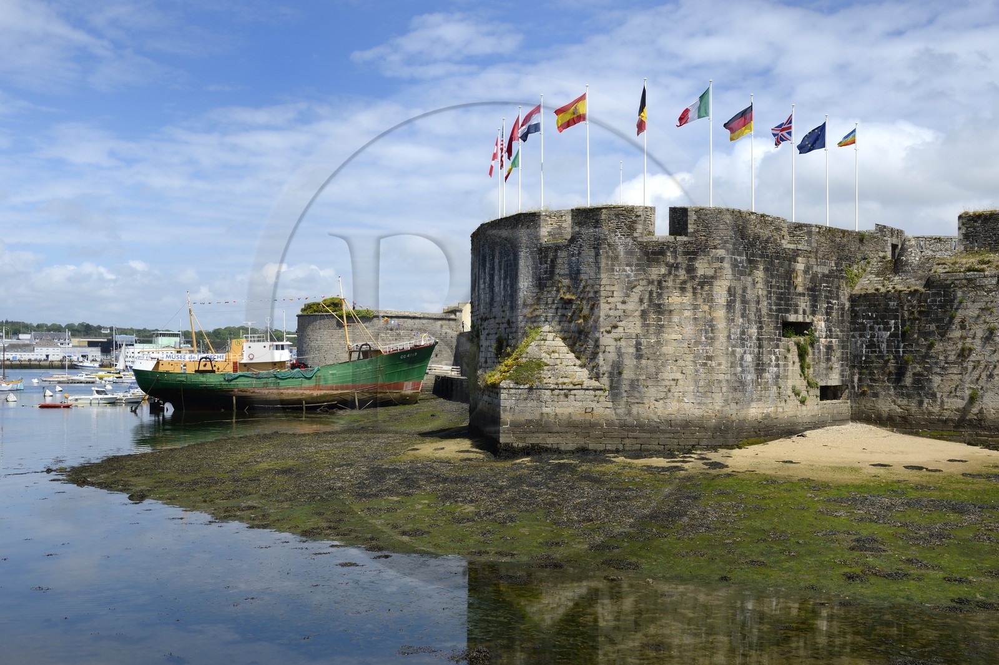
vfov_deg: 35.0
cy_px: 332
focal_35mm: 38
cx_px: 500
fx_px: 1054
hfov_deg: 50.7
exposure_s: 1/250
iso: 200
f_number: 13
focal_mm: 38
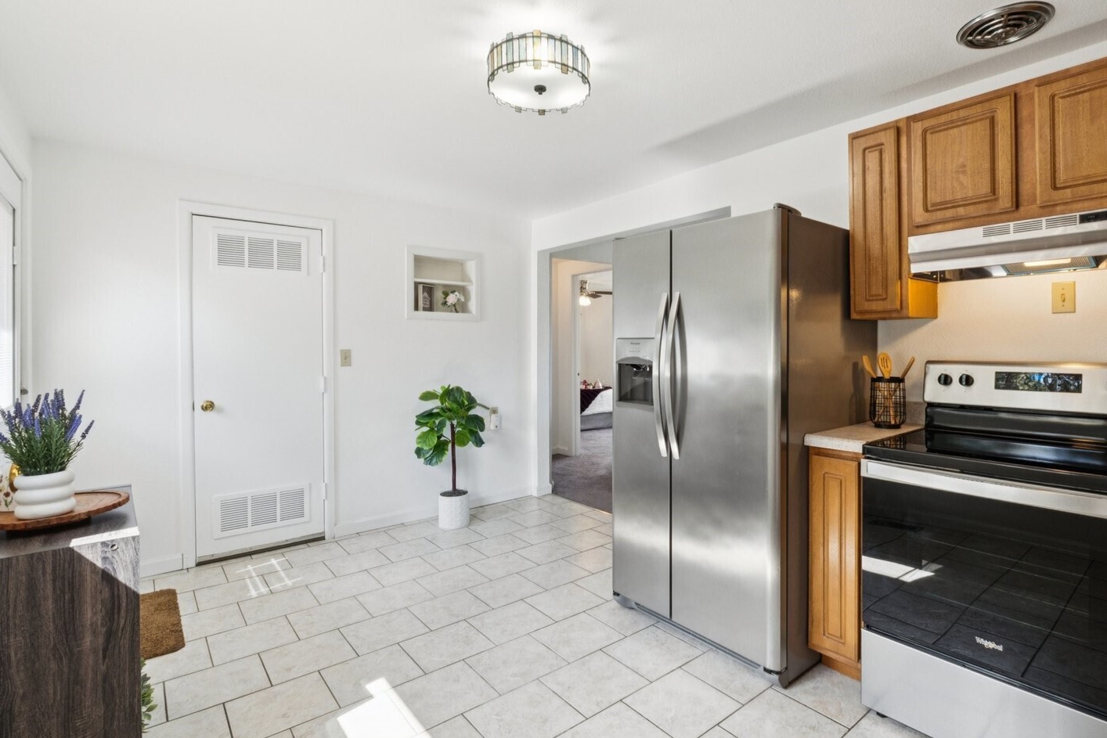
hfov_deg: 89.6
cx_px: 619
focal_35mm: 18
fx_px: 554
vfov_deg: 67.4
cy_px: 367
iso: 250
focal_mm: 10
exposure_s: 1/13
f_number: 10
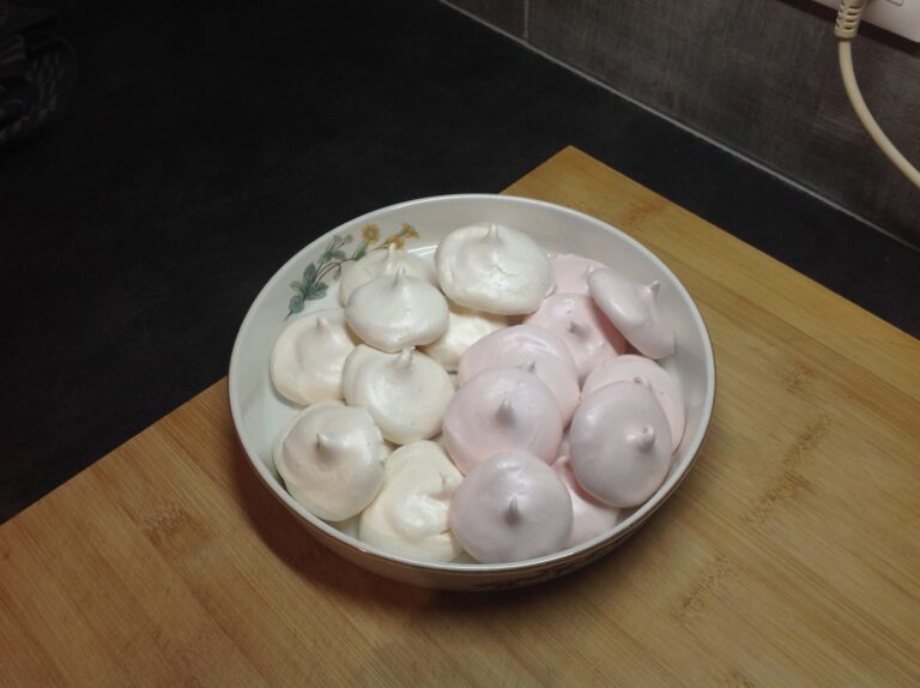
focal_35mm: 35
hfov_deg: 52.7
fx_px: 929
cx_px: 460
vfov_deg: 40.6
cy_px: 344
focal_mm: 4.28
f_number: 2.4
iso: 64
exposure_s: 1/30
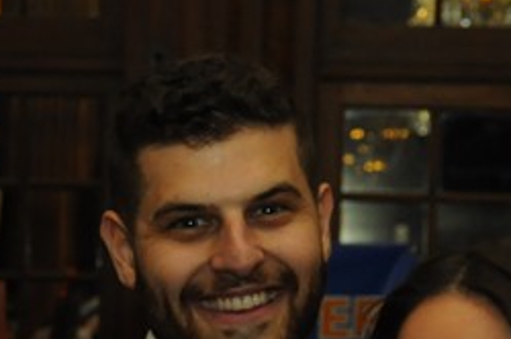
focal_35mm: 168
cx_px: 239
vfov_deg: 8.0
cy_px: 543
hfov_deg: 12.2
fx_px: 2382
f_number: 5.6
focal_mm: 28
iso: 800
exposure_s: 1/60
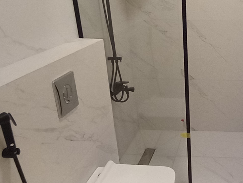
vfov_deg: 40.4
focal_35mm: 35
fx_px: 246
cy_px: 67
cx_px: 214
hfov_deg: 47.8
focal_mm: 1.13
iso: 200
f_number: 2.2
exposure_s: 1/33.3
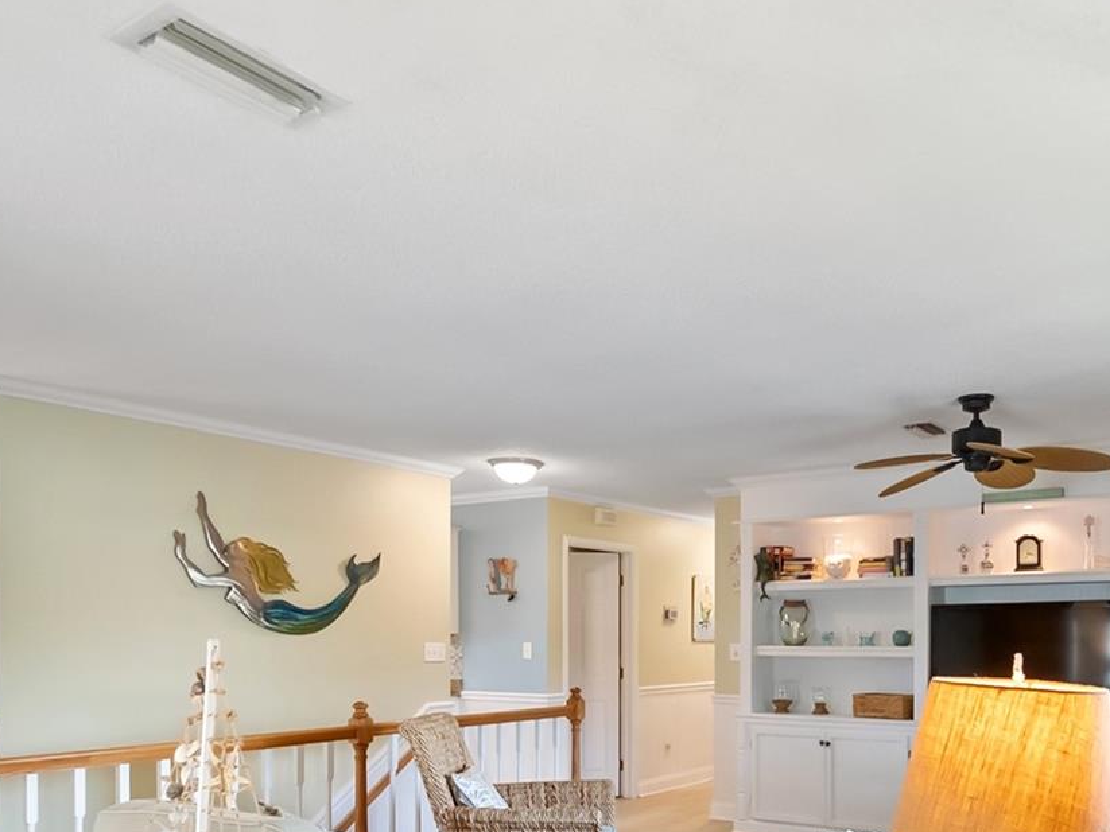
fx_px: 898
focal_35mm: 28
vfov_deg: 47.6
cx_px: 736
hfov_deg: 62.0
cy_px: 639
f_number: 4
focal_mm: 10
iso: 3200
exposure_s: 1/200
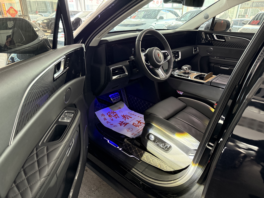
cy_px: 99
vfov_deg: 56.8
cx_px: 132
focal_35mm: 24
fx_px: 183
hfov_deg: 71.6
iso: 800
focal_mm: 6.76
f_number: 1.78
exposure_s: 1/55
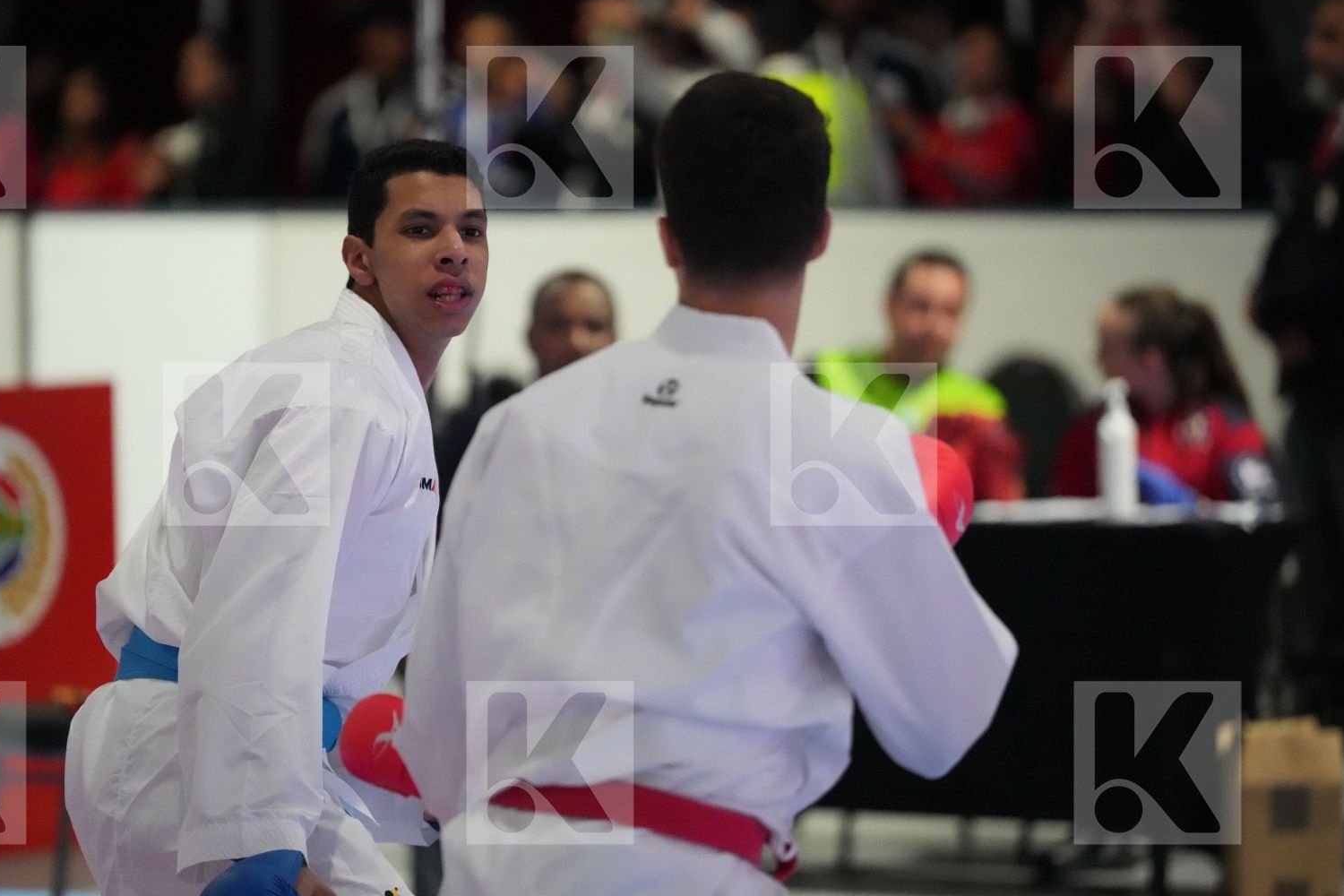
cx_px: 550
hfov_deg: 9.5
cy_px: 444
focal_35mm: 216
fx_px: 8063
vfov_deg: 6.4
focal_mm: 180
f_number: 2.8
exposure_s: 1/800
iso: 12800
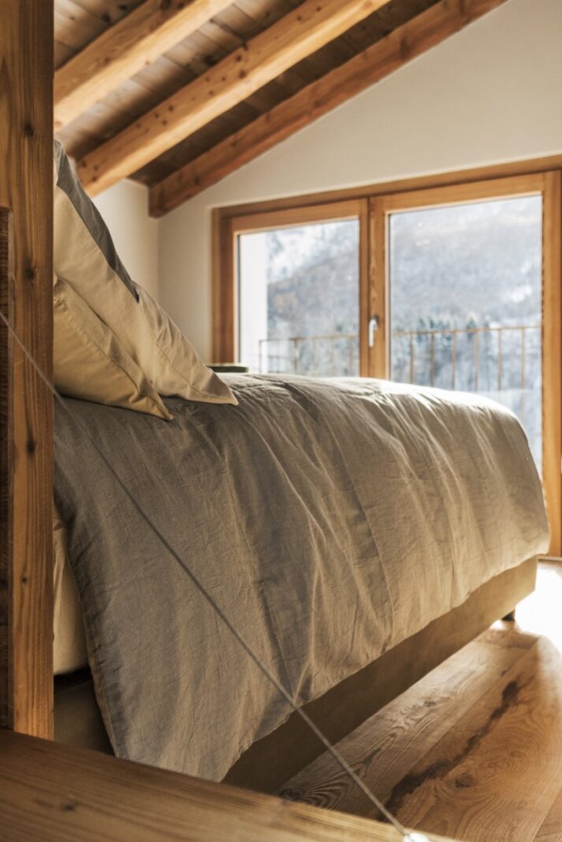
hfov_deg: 40.0
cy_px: 420
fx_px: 772
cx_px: 292
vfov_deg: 57.2
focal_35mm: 33
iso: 800
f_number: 4
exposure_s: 1/250
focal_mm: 28
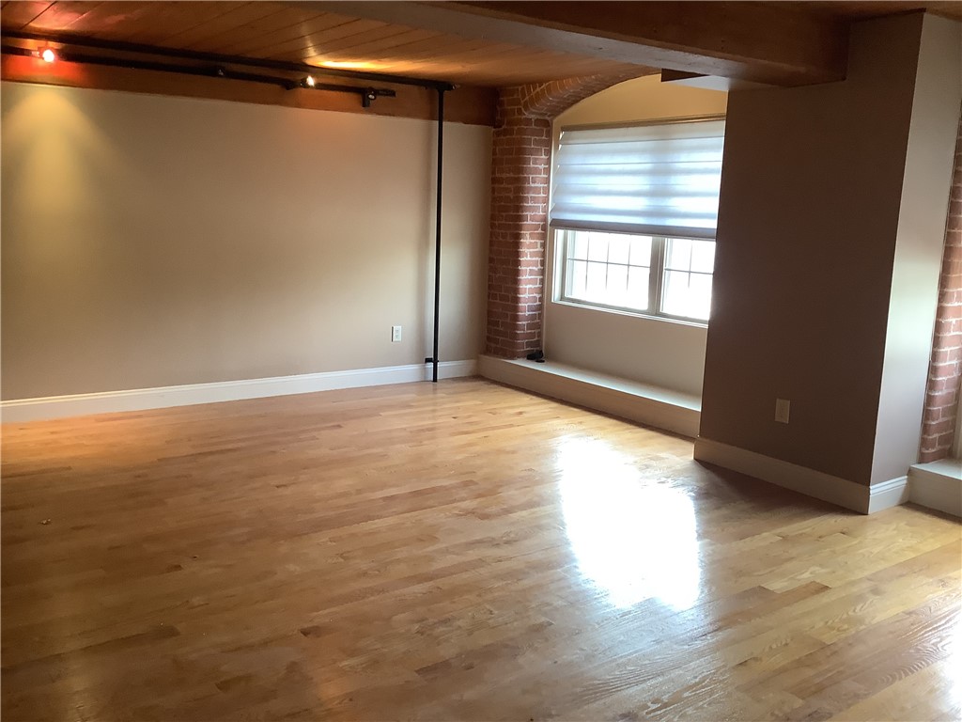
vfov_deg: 45.4
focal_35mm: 31
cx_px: 481
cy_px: 361
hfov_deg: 58.4
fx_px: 862
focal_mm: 3.3
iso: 160
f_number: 2.4
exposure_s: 1/60
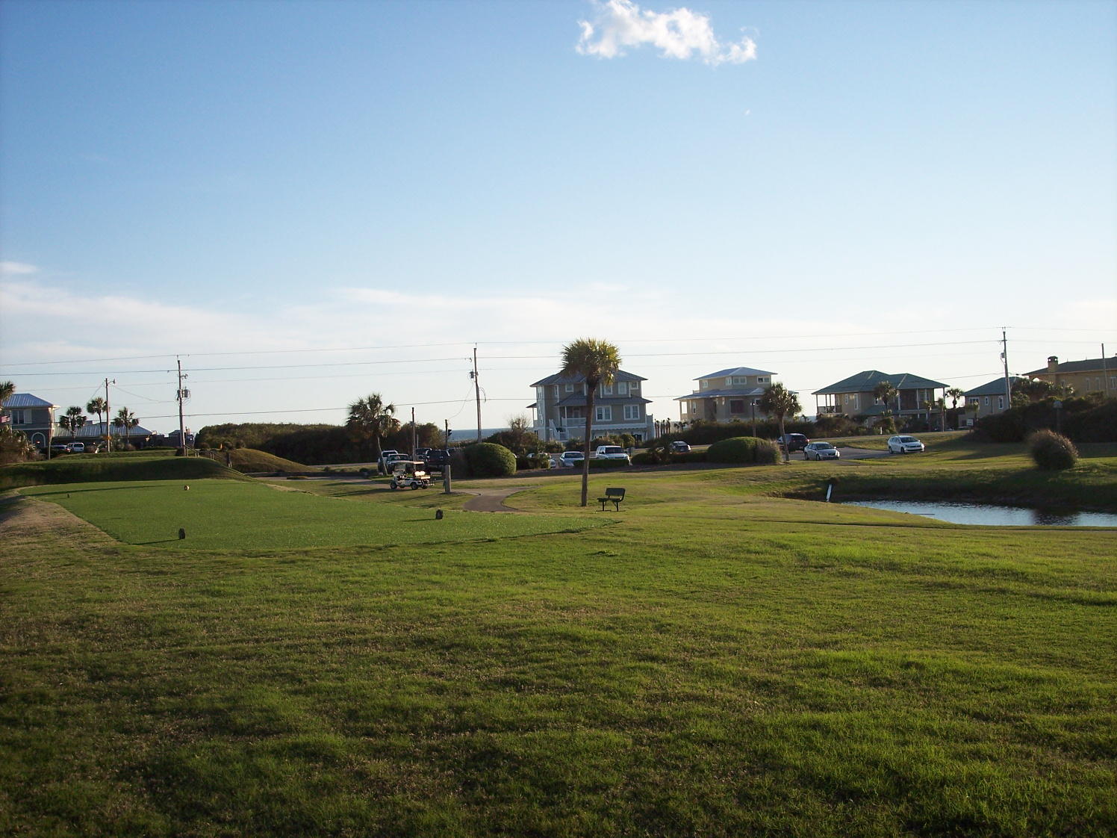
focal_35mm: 39
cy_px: 419
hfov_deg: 47.9
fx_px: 1258
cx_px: 558
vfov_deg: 36.8
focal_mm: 8
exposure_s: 1/750
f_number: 4
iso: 100
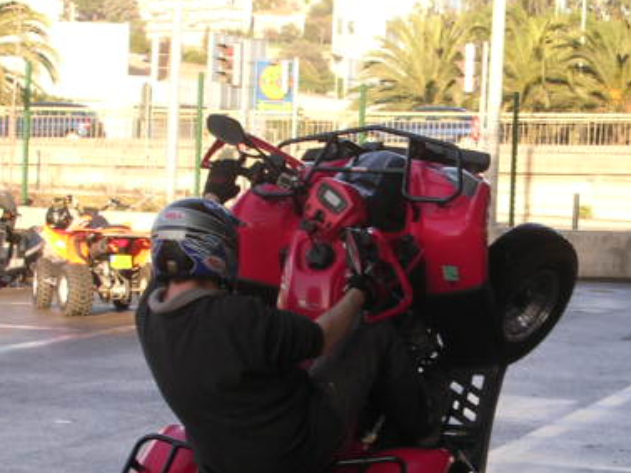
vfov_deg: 12.1
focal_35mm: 122
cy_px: 343
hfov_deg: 16.1
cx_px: 439
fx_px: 2222
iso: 100
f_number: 3.7
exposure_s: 1/143
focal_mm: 10.9
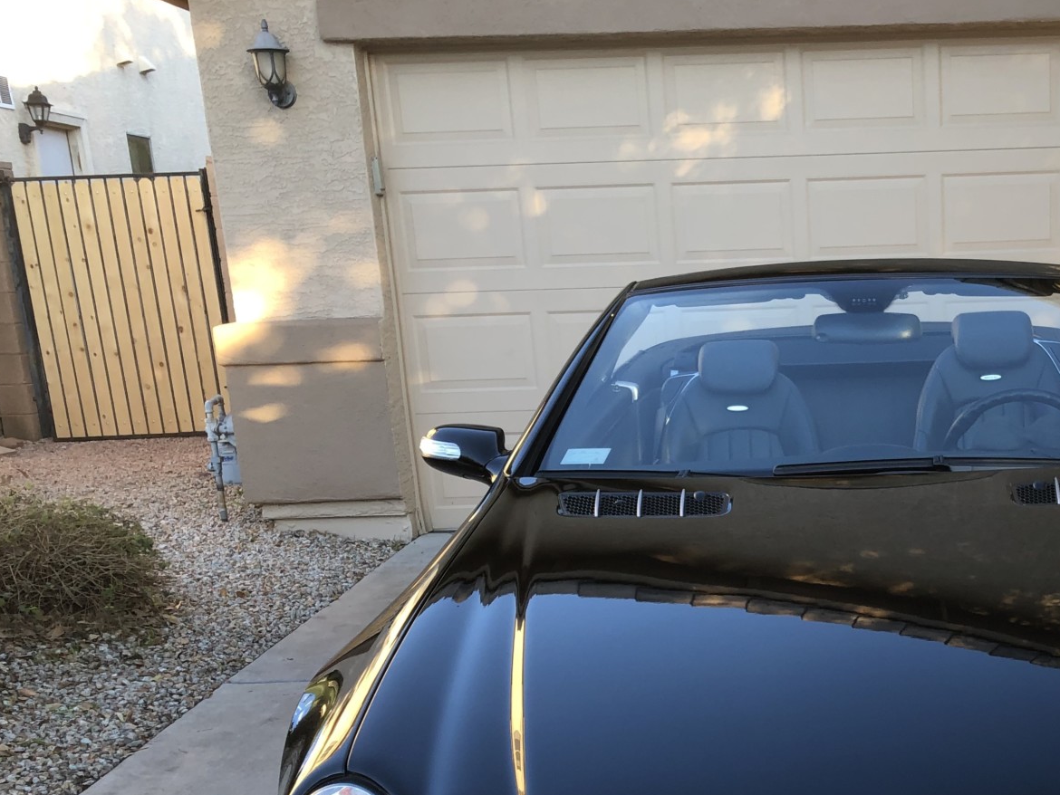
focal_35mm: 49
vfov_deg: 28.8
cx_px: 892
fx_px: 1501
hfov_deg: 37.1
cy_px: 678
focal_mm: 3.99
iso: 32
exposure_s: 1/120
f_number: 1.8
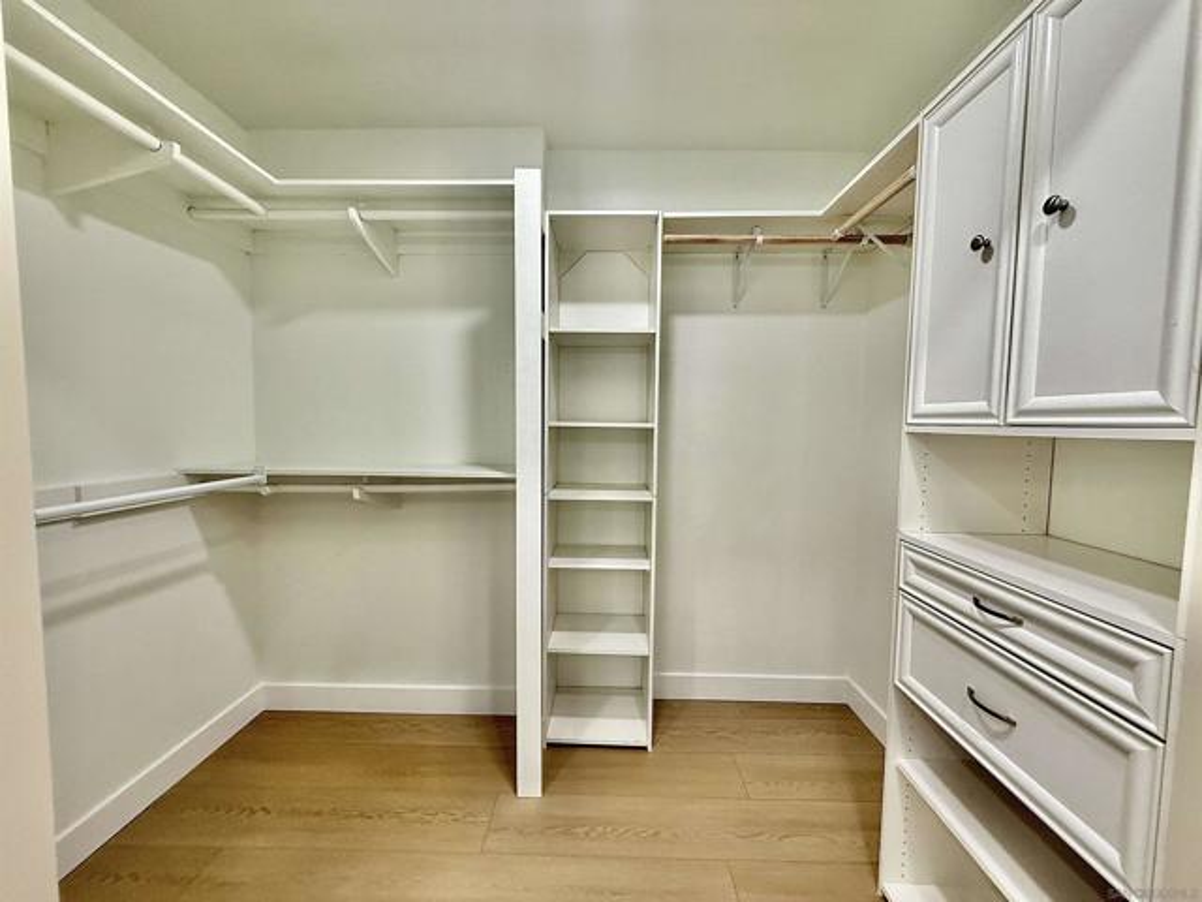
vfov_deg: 85.7
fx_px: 486
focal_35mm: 14
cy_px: 451
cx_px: 601
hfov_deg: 102.1
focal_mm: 2.22
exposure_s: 1/120
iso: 250
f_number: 2.2
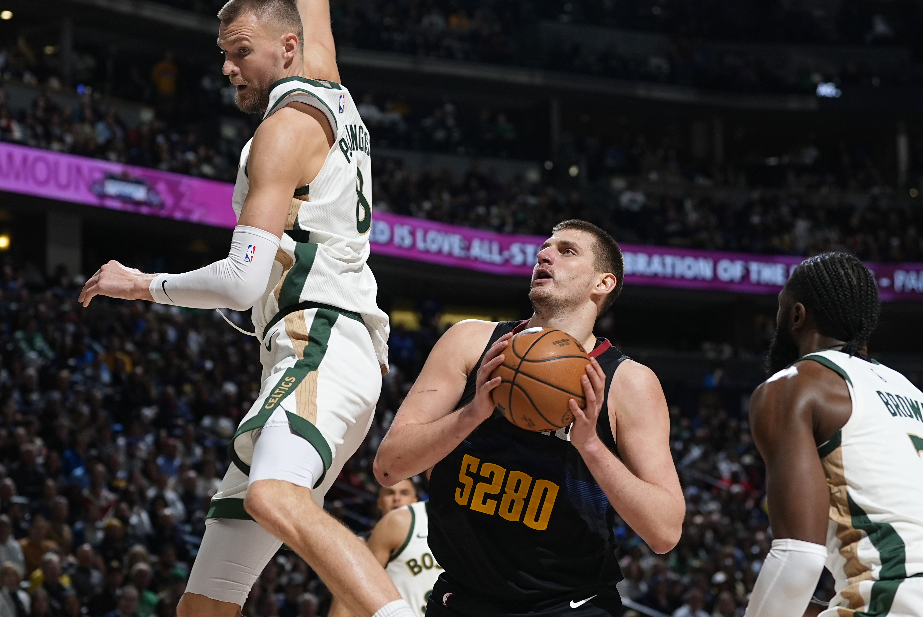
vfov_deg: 13.1
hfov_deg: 19.4
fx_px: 2694
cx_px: 462
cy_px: 308
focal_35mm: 105
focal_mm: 70
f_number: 3.2
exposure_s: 1/1250
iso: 400
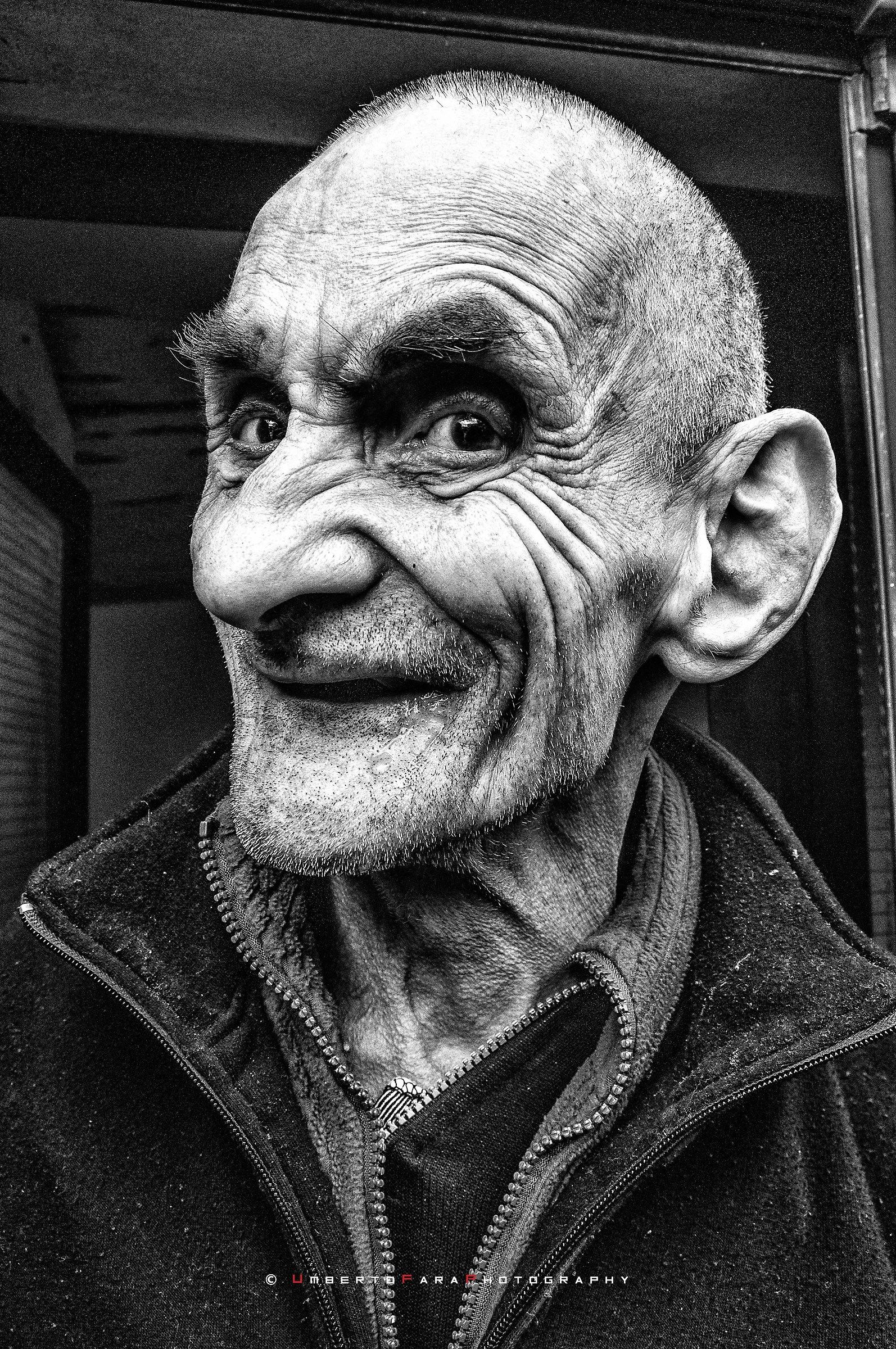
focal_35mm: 28
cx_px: 448
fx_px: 1067
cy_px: 674
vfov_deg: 64.6
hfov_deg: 45.6
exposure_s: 1/200
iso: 640
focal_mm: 19
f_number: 8
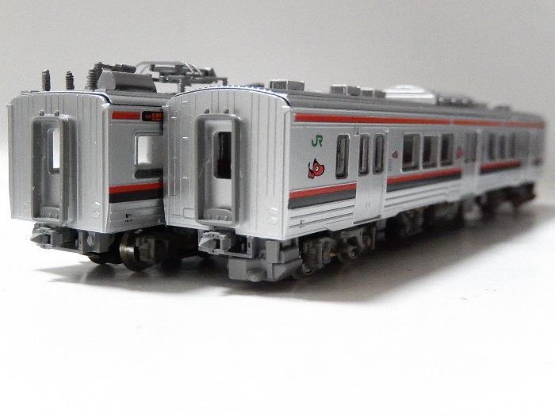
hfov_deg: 42.1
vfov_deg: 32.2
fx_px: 721
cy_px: 208
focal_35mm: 45
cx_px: 278
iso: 3200
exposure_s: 1/40
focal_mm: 8.1
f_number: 4.3
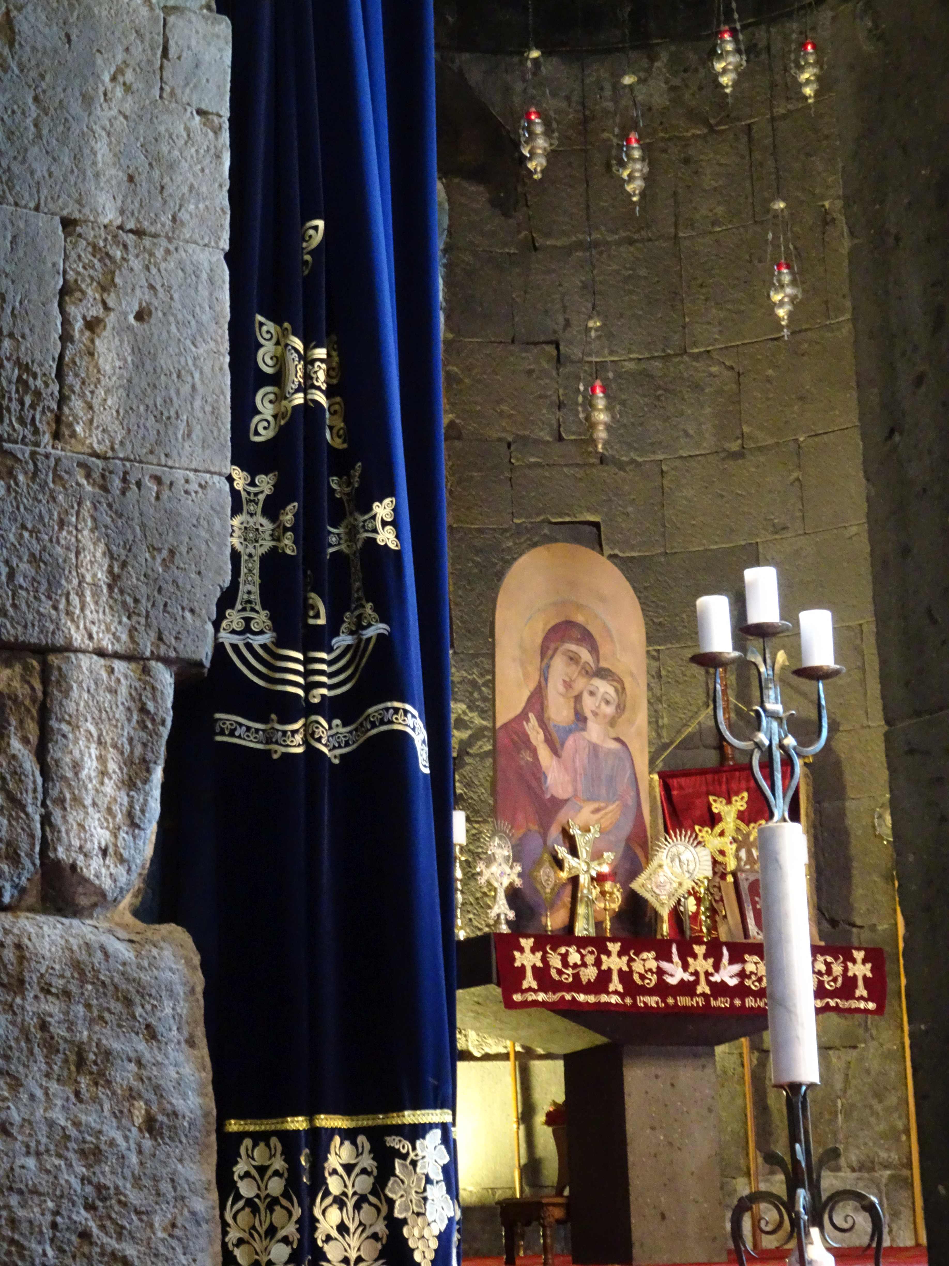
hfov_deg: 26.1
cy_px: 633
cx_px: 474
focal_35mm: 56
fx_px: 2047
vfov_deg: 34.3
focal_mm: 9.52
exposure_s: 1/8
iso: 1000
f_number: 4.5
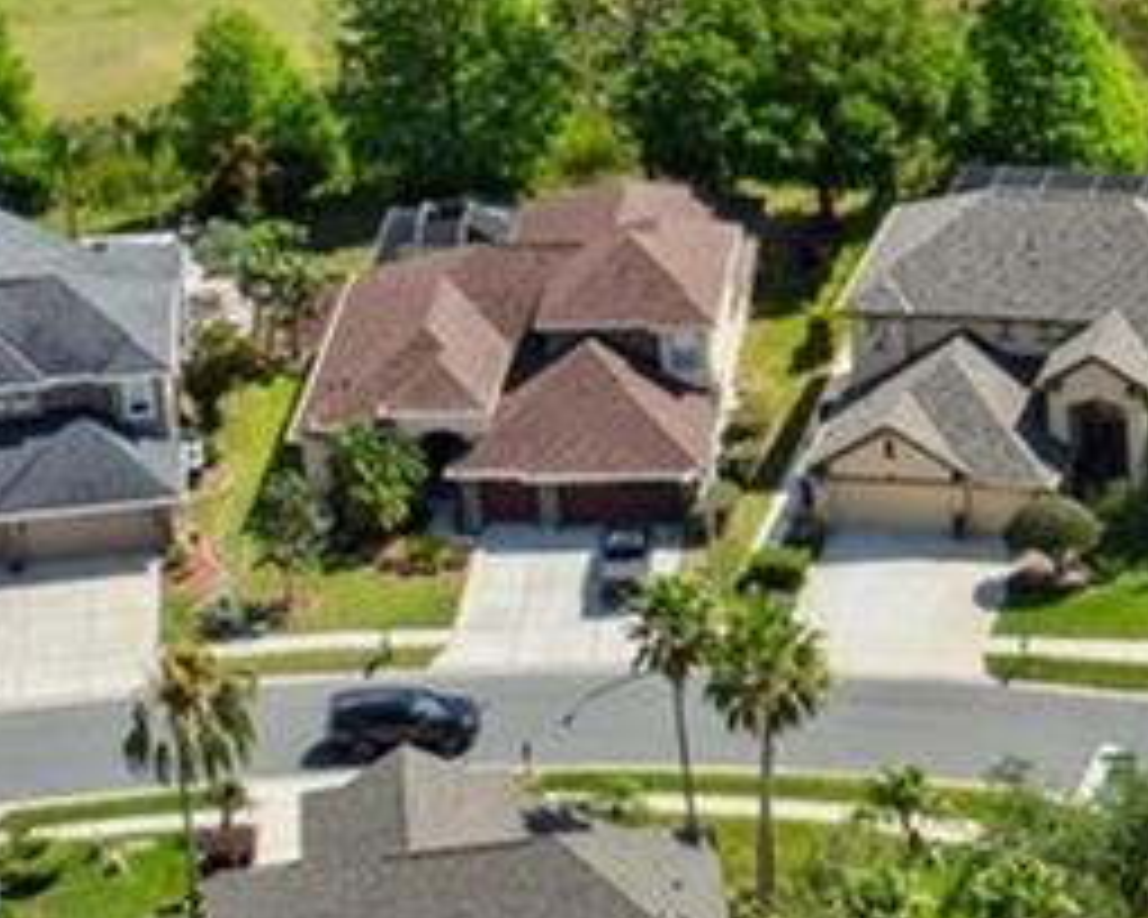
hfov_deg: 12.7
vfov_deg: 10.5
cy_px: 349
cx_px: 1477
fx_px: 4995
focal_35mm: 147
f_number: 9
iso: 100
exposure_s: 1/320
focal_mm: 12.3
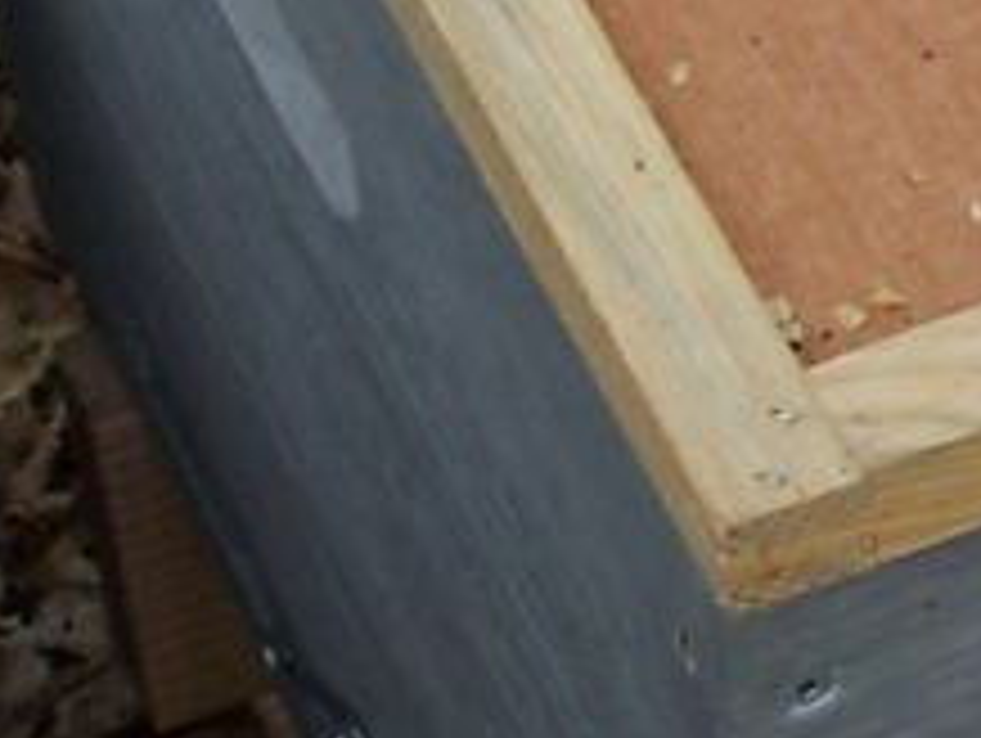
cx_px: 1276
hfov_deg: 7.6
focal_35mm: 256
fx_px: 7263
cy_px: -277
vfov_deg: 5.8
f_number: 3.8
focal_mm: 11.6
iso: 80
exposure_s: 1/211
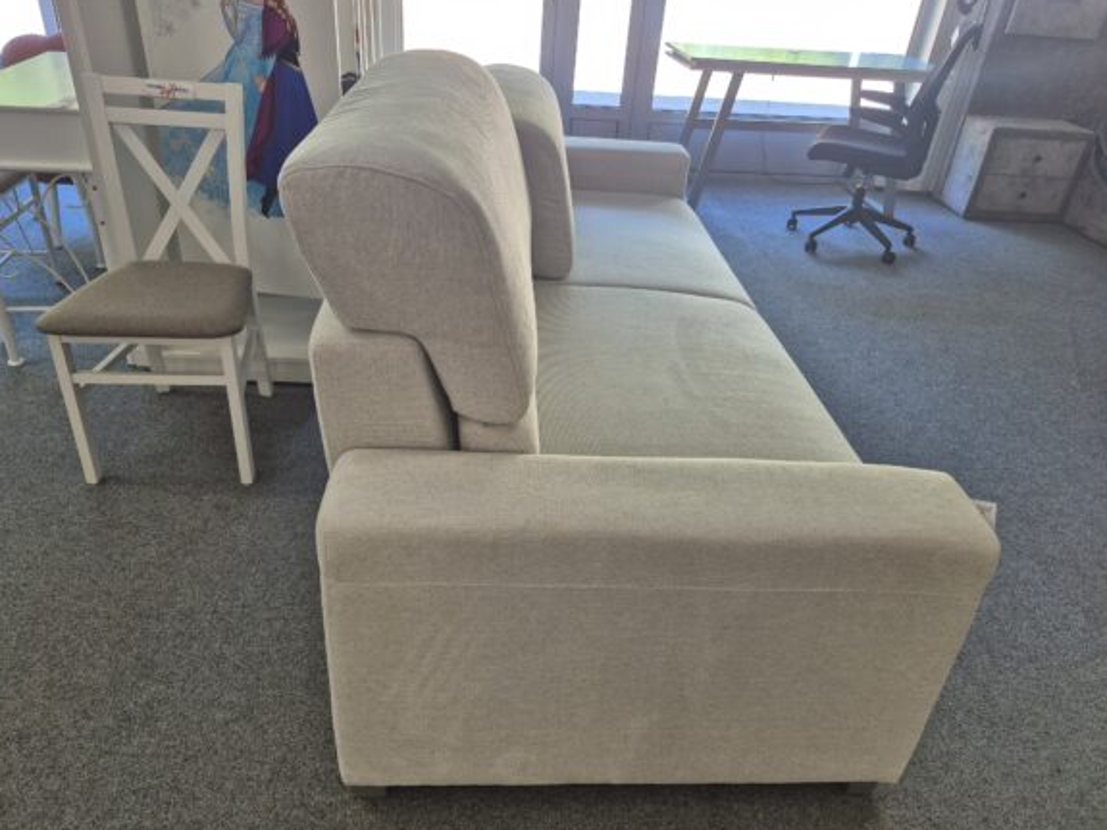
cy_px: 424
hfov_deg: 71.6
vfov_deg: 56.8
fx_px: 767
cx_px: 562
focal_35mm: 24
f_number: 1.8
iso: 125
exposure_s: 1/100
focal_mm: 5.4
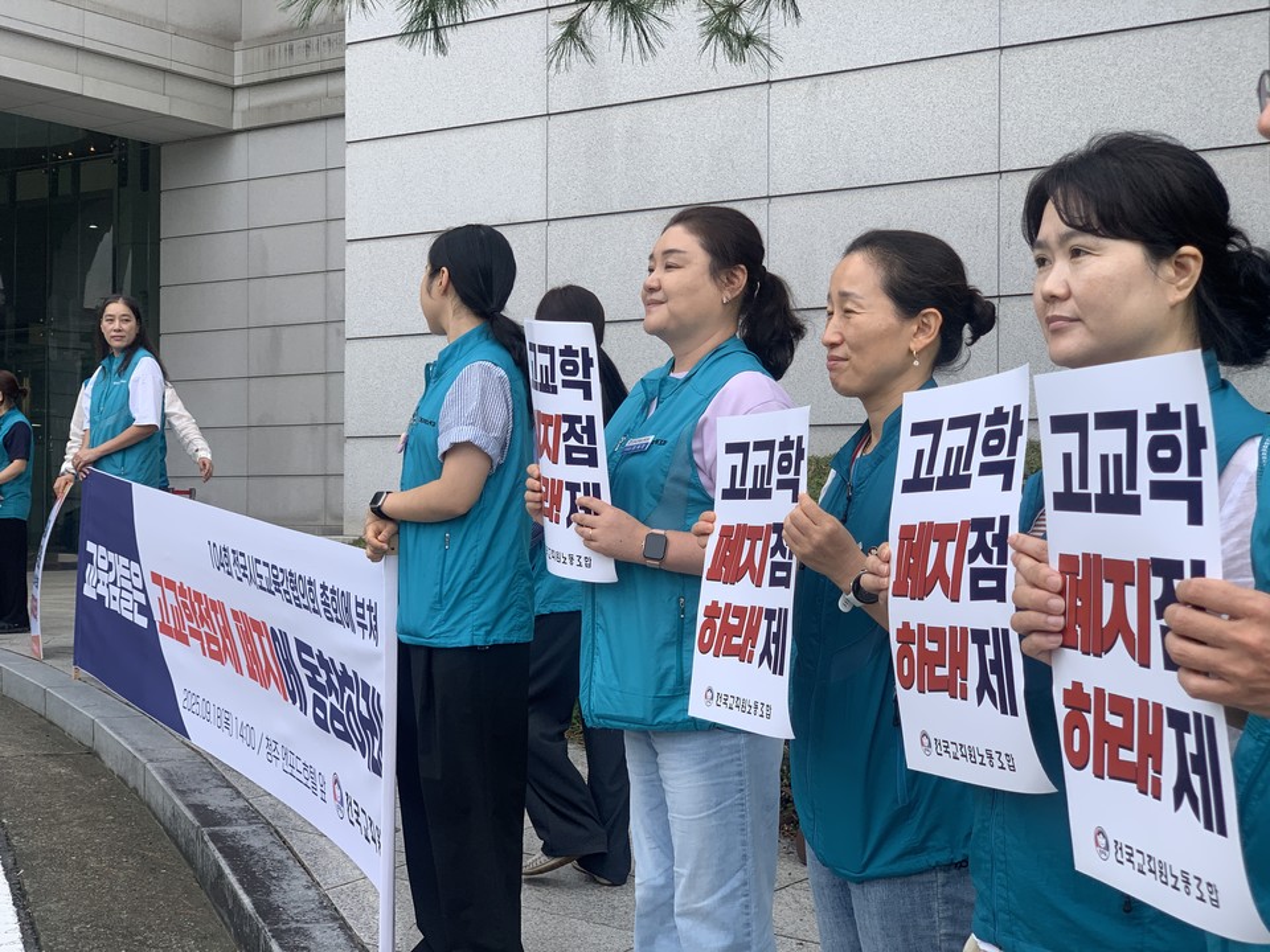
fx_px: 1908
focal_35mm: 52
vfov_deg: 28.0
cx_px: 635
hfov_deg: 36.8
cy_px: 476
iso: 16
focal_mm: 6
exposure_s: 1/500
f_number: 2.4
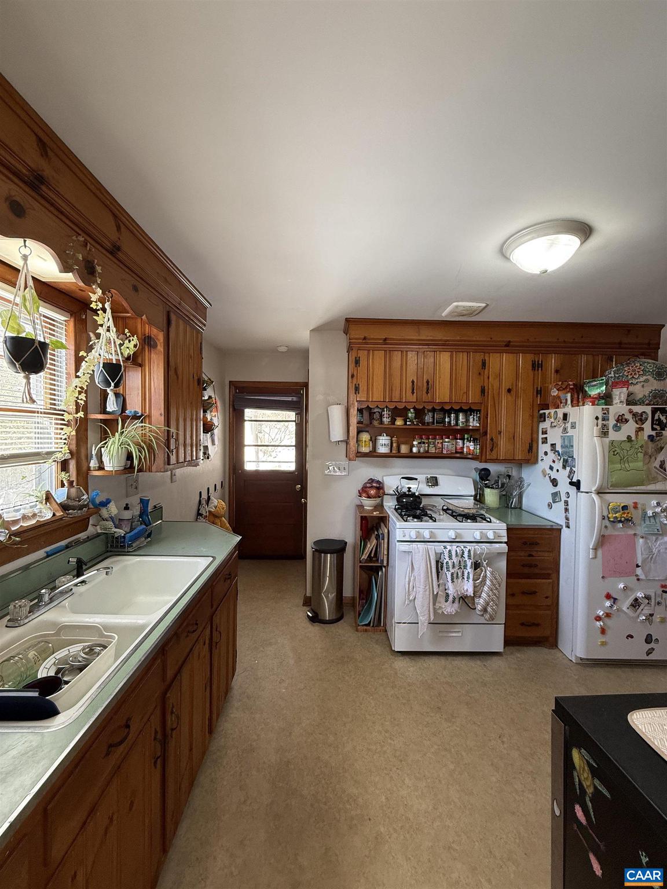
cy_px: 444
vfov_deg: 102.1
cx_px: 334
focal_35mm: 14
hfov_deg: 85.7
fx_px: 360
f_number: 2.2
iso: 320
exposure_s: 1/120
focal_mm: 2.22
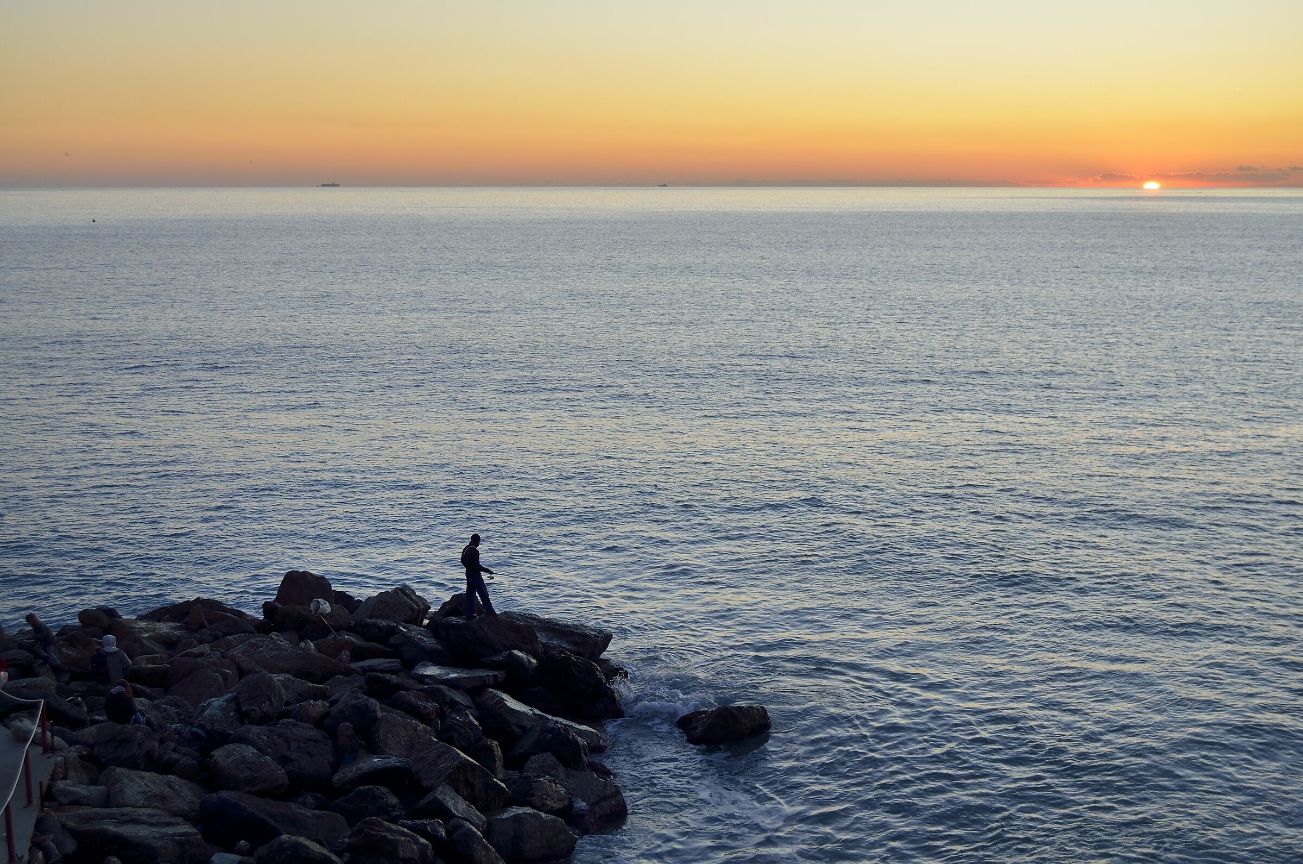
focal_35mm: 48
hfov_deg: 41.2
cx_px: 652
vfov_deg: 28.0
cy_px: 432
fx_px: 1734
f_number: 6.3
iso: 100
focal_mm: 32
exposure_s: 1/80
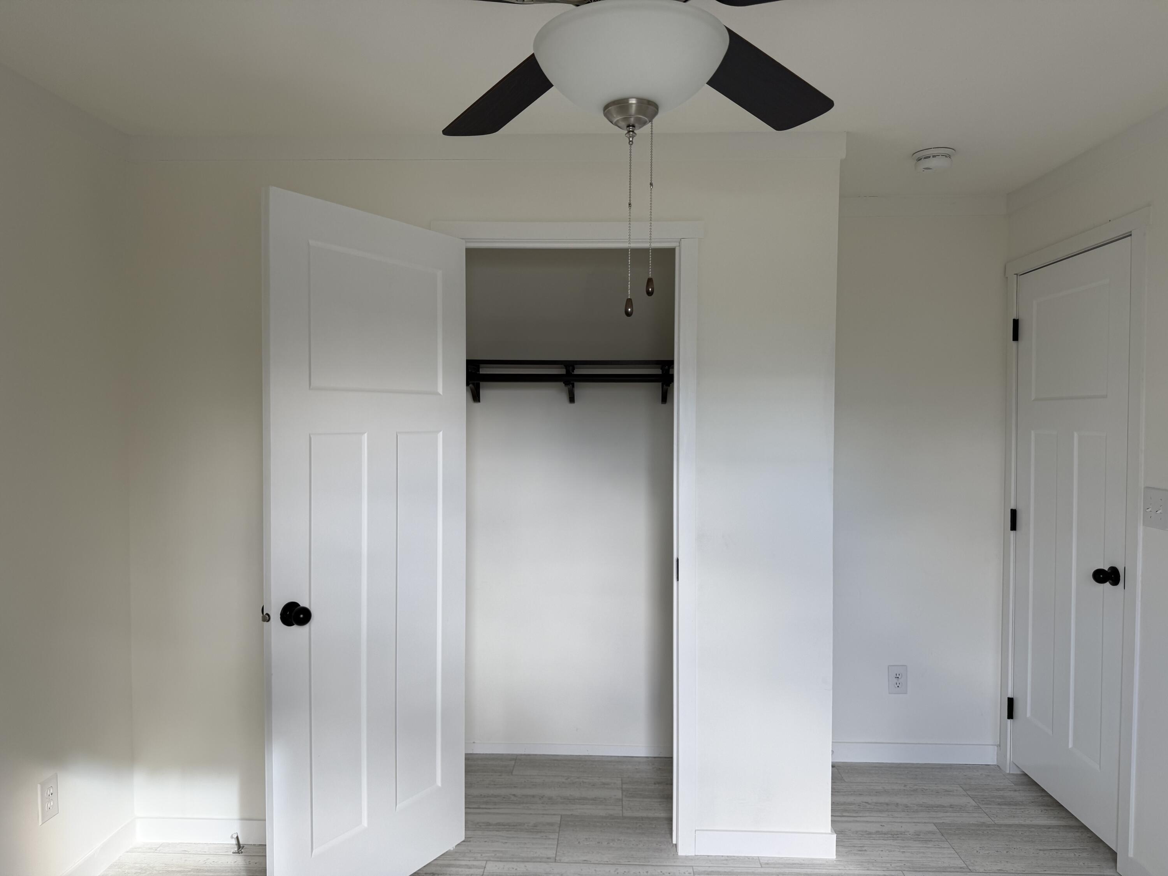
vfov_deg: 56.8
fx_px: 810
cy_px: 438
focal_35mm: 24
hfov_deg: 71.6
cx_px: 584
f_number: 1.78
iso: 80
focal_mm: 6.76
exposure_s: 1/121
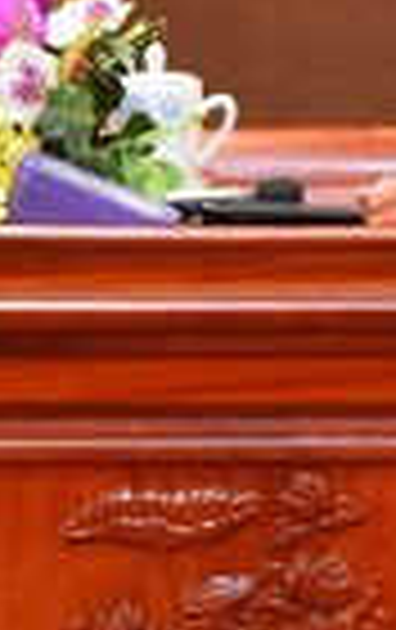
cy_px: 45
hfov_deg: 2.9
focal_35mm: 462
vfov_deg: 4.5
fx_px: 7945
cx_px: 529
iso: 1250
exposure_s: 1/125
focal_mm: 98
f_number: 4.5
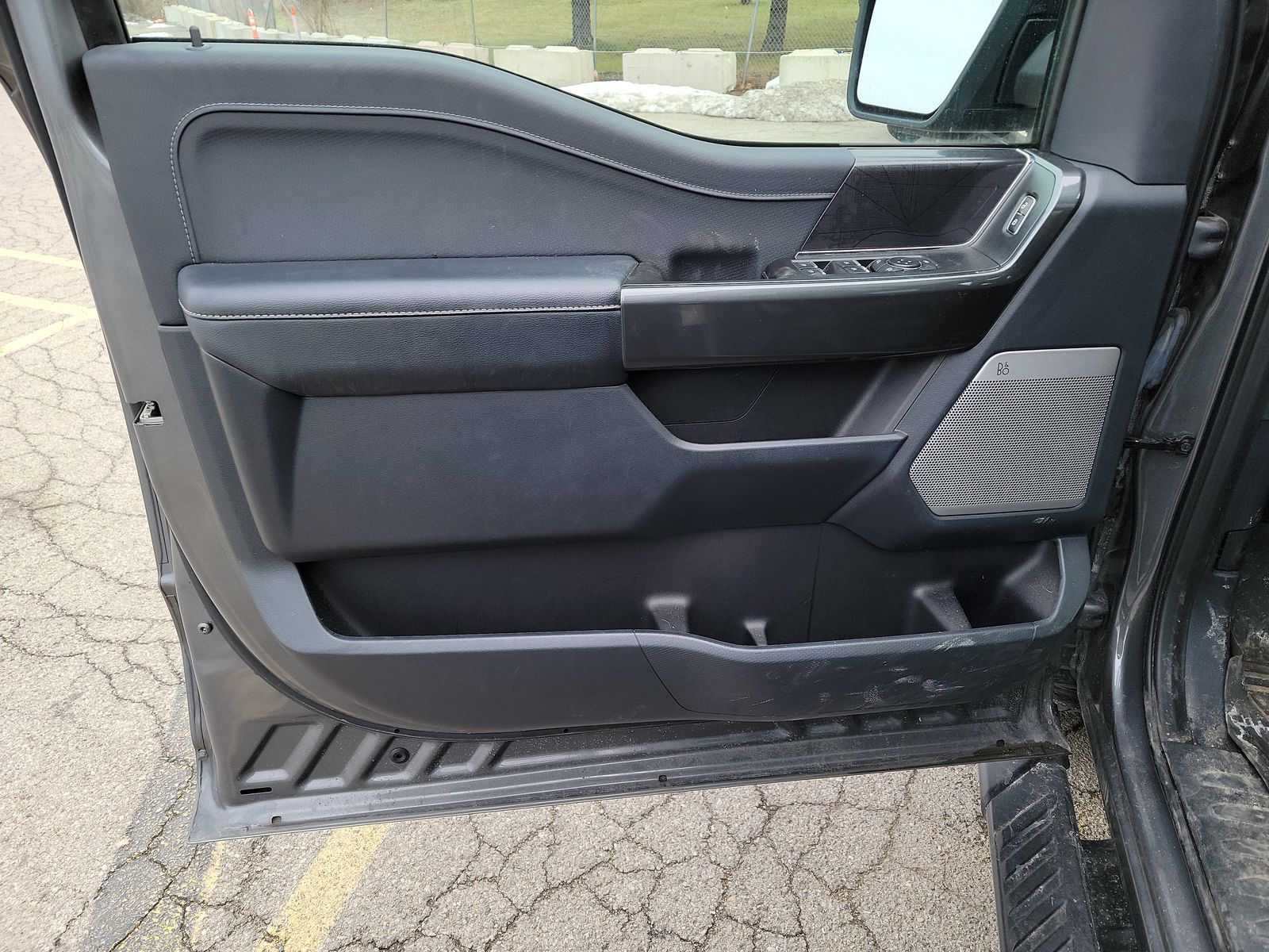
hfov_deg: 71.6
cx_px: 634
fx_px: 880
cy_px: 476
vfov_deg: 56.8
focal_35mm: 24
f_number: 1.8
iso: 62
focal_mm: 6.7
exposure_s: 1/119
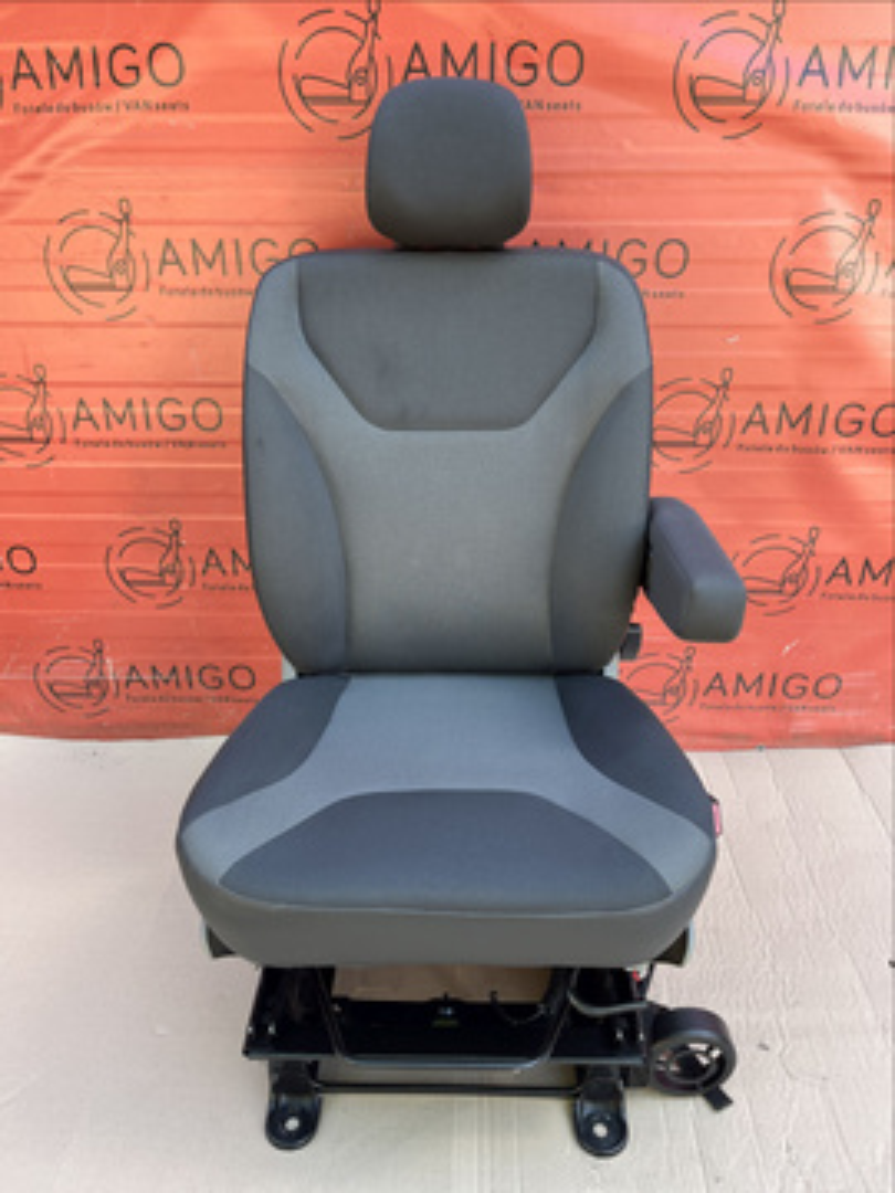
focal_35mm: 26
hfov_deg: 53.1
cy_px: 596
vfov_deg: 67.3
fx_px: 896
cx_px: 448
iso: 64
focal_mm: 5.1
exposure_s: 1/122
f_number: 1.6
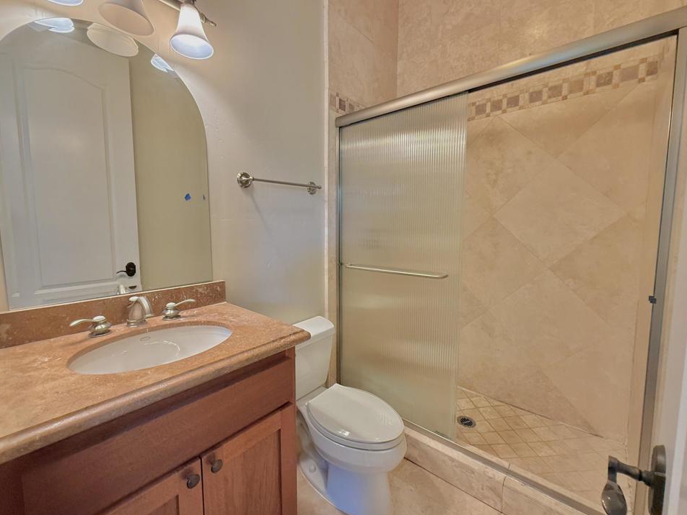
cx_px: 335
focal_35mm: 15
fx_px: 298
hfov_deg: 98.2
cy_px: 253
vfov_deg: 81.7
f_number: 2.2
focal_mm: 2.22
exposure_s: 1/60
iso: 500
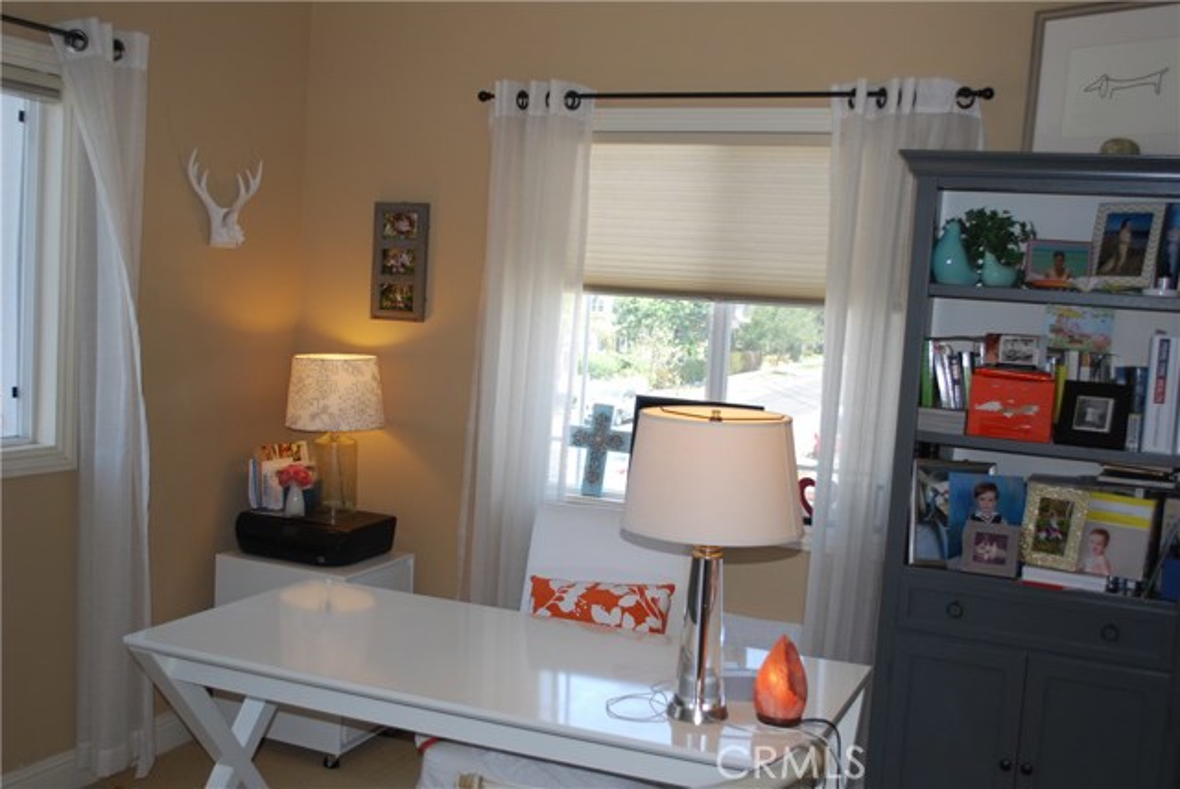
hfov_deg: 49.5
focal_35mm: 39
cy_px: 394
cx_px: 590
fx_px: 1279
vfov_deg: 34.3
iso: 200
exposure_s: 1/125
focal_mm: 26
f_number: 4.2
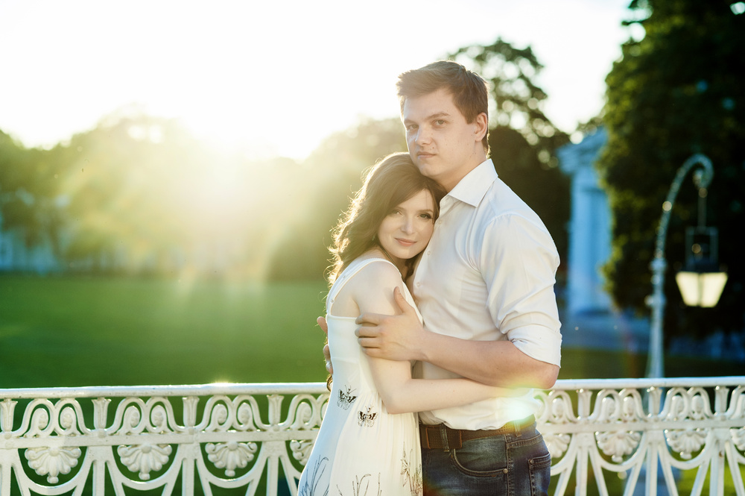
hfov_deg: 23.9
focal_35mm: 85
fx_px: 1758
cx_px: 372
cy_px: 248
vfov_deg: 16.0
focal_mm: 85
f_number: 3.5
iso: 400
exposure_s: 1/1600
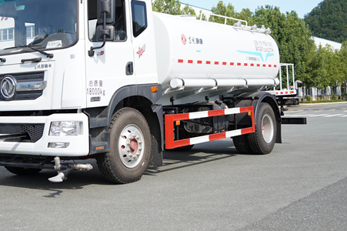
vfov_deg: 24.4
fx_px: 530
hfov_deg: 36.0
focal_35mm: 55
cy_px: 62
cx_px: 119
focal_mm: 31
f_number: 2.8
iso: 100
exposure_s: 1/800
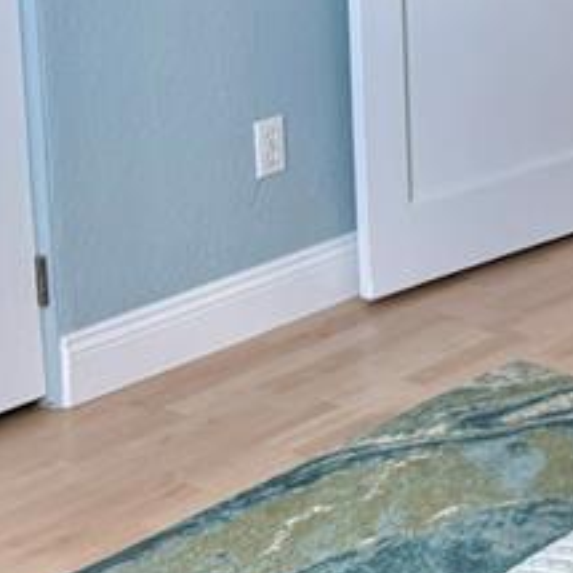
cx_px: 805
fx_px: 1891
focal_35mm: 101
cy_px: -117
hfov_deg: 16.1
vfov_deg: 16.5
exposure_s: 1/121
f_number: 1.78
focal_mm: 6.76
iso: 100
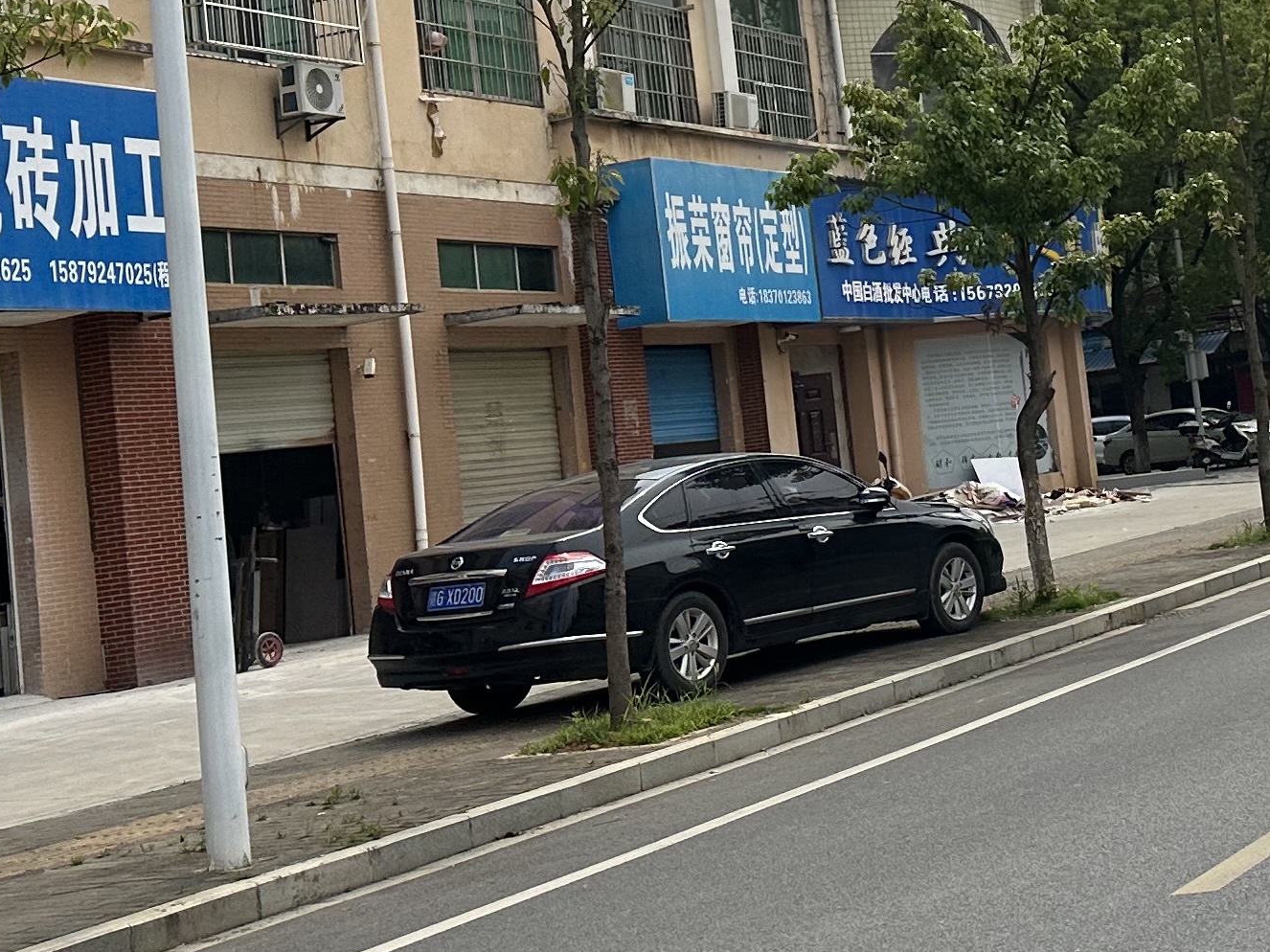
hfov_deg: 25.1
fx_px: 2678
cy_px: 188
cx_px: 1327
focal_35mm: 73
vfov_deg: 19.9
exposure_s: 1/7576
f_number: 1.78
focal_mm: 6.86
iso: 80
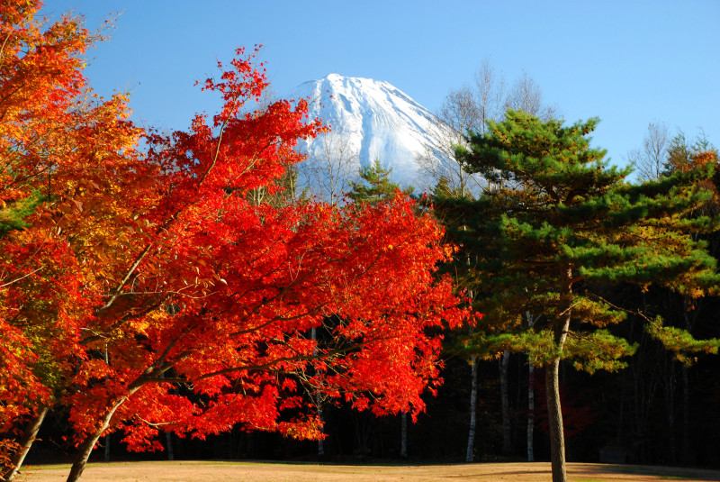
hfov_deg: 21.9
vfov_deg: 14.7
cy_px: 241
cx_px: 360
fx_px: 1862
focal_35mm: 93
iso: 250
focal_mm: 62
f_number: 6.3
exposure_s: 1/60
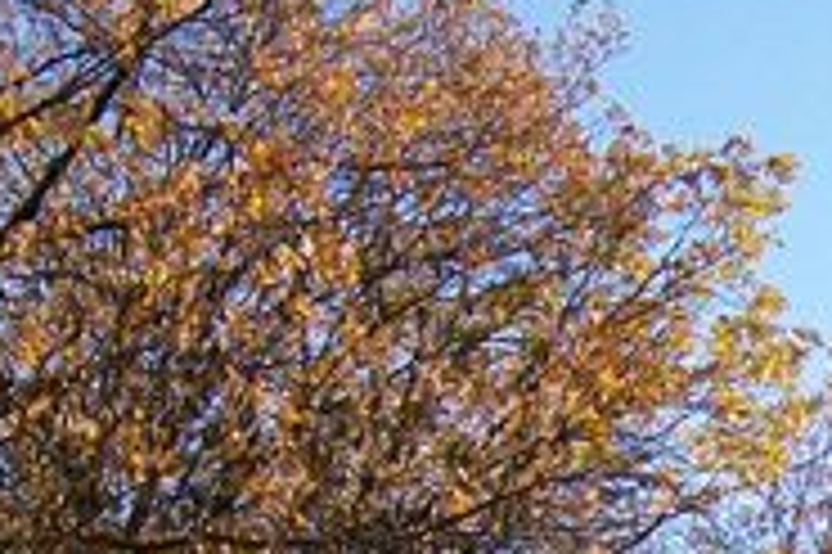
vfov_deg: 8.7
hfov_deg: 12.9
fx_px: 3533
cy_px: 928
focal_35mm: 153
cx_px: 1151
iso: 64
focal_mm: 6.1
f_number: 2.7
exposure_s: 1/800
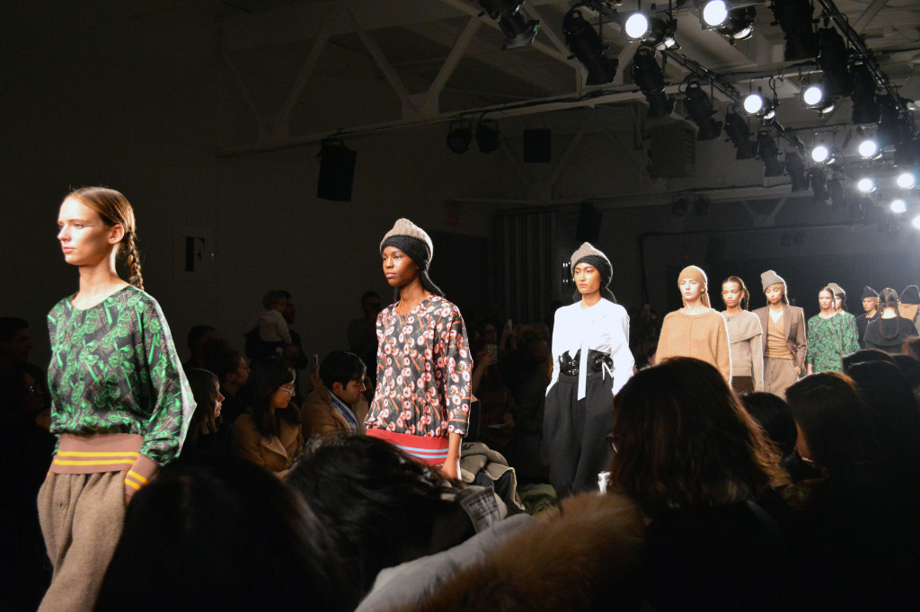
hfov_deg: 53.2
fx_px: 919
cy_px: 306
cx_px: 460
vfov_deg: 36.8
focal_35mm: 36
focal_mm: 24
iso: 3200
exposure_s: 1/500
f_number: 4
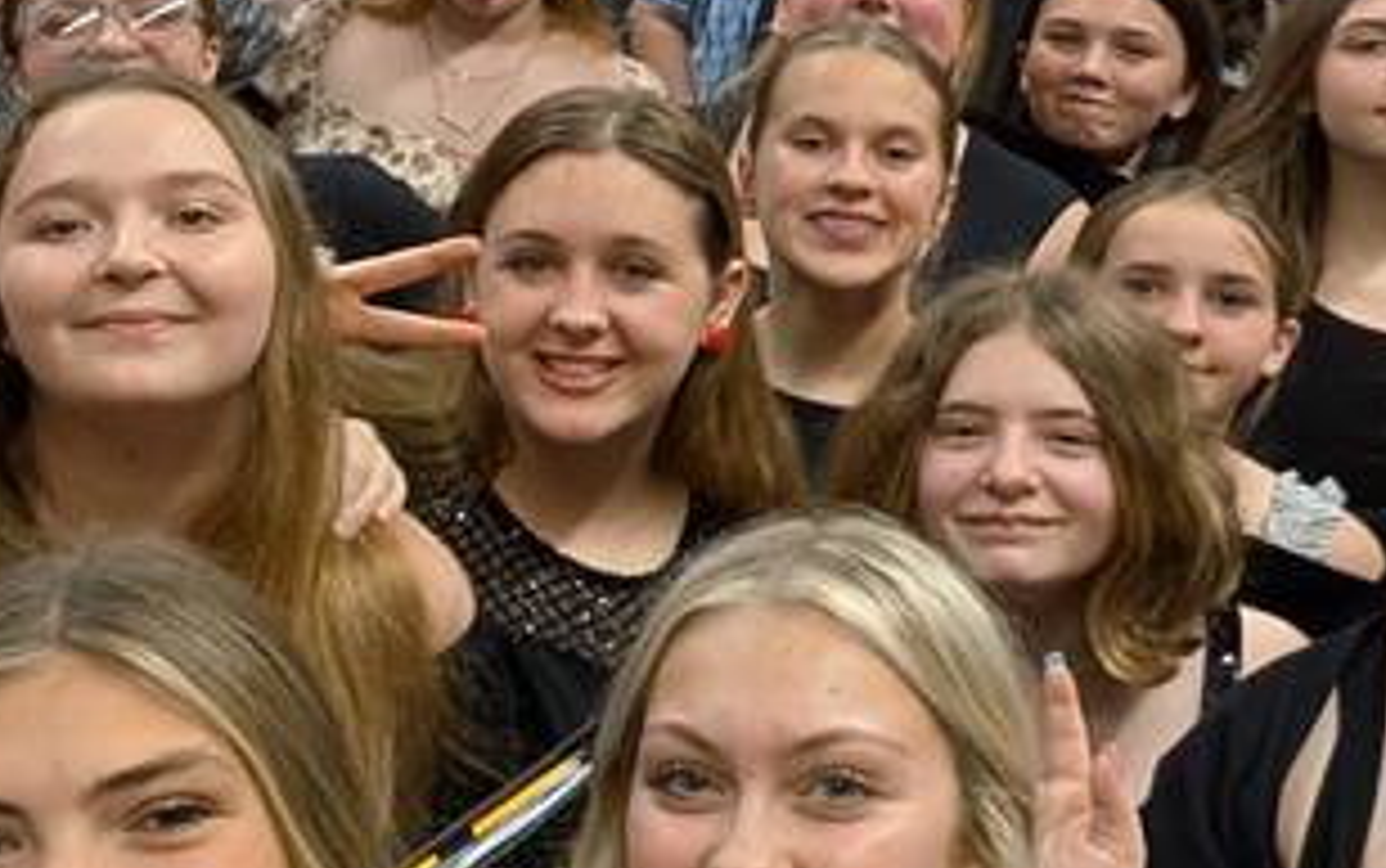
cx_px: 216
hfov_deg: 27.1
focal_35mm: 74
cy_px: 292
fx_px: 2797
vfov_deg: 17.6
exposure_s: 1/120
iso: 329
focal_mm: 2.74
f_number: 2.2
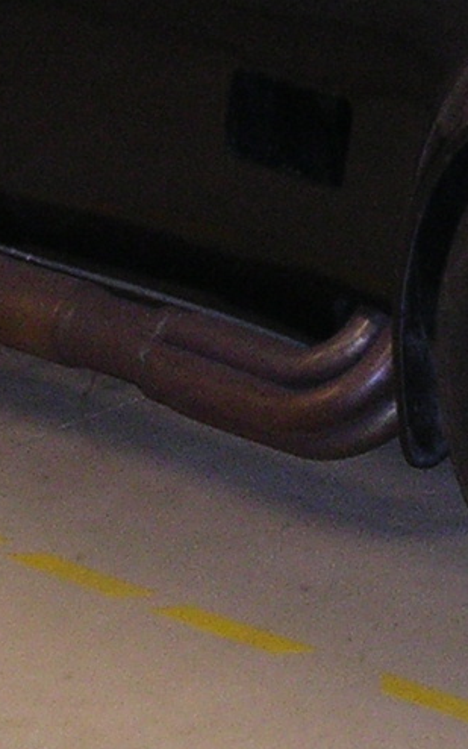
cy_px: 120
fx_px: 3406
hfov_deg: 7.8
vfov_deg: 12.5
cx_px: 529
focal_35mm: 167
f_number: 2.8
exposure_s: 1/60.1
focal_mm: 5.8
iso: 191
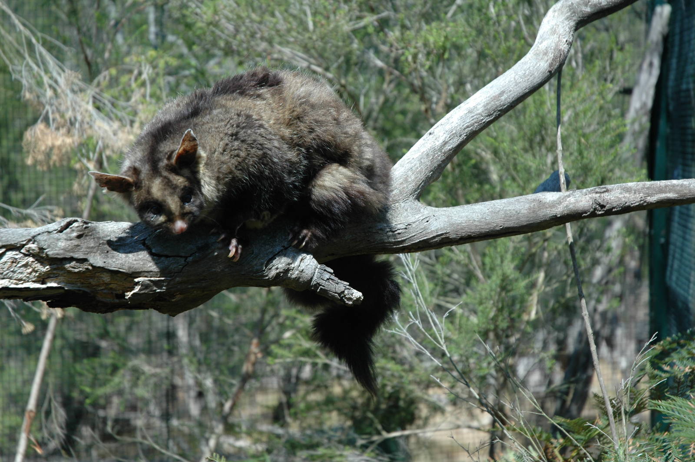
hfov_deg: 22.6
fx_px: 1736
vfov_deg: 15.2
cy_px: 231
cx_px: 348
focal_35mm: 90
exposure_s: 1/125
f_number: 5.6
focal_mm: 60
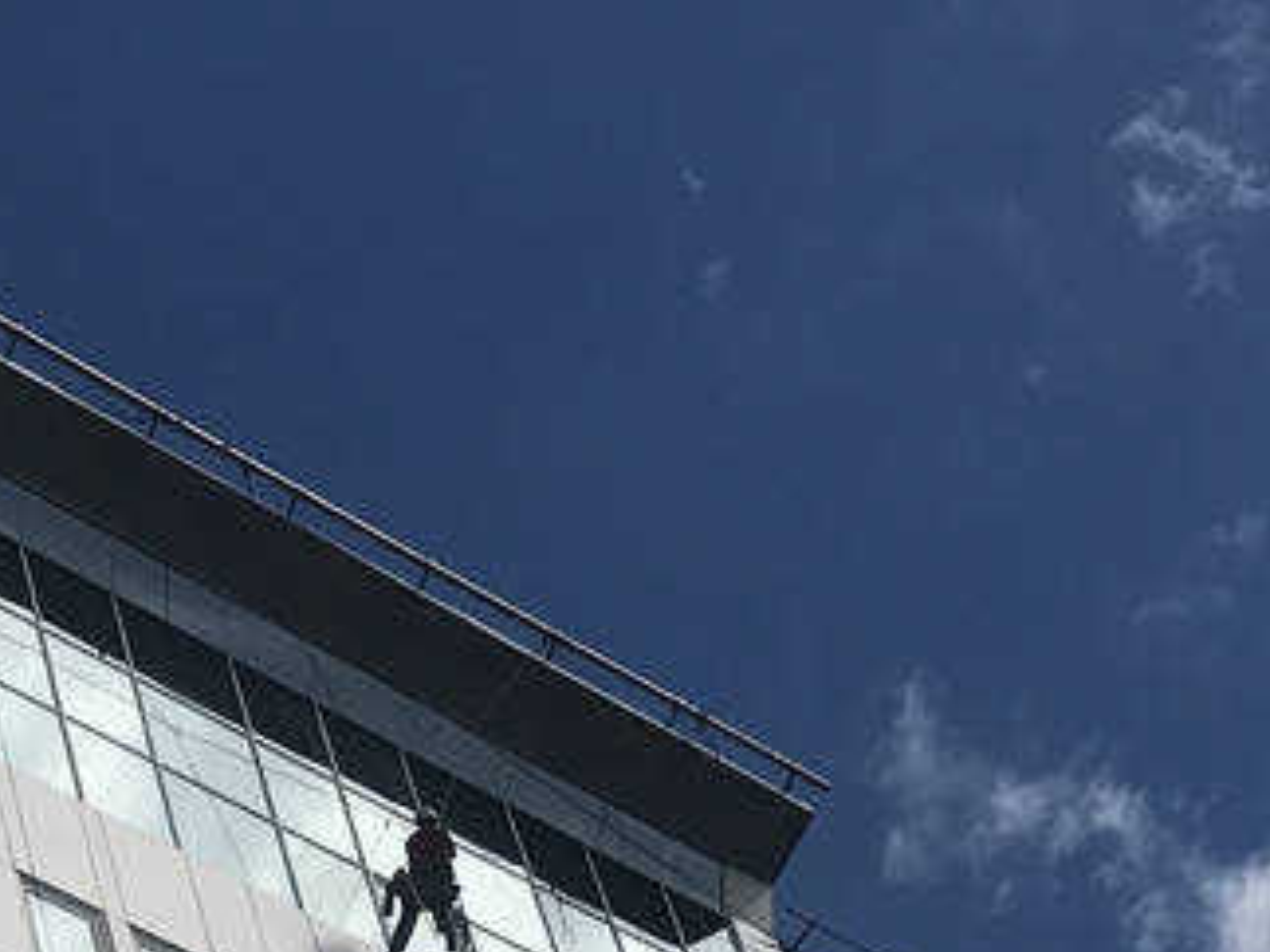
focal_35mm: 111
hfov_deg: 17.2
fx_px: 4071
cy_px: 1664
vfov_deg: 12.3
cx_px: -110
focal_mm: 3.99
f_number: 1.8
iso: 20
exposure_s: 1/5650
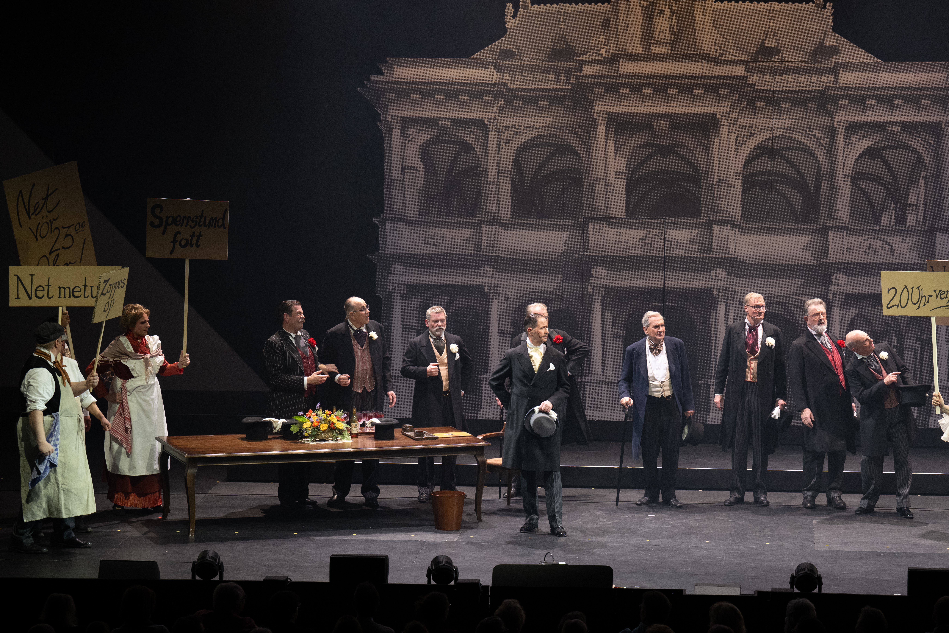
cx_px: 537
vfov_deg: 10.5
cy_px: 354
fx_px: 3427
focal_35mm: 130
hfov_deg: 15.8
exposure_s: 1/250
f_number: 3.5
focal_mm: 110
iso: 800
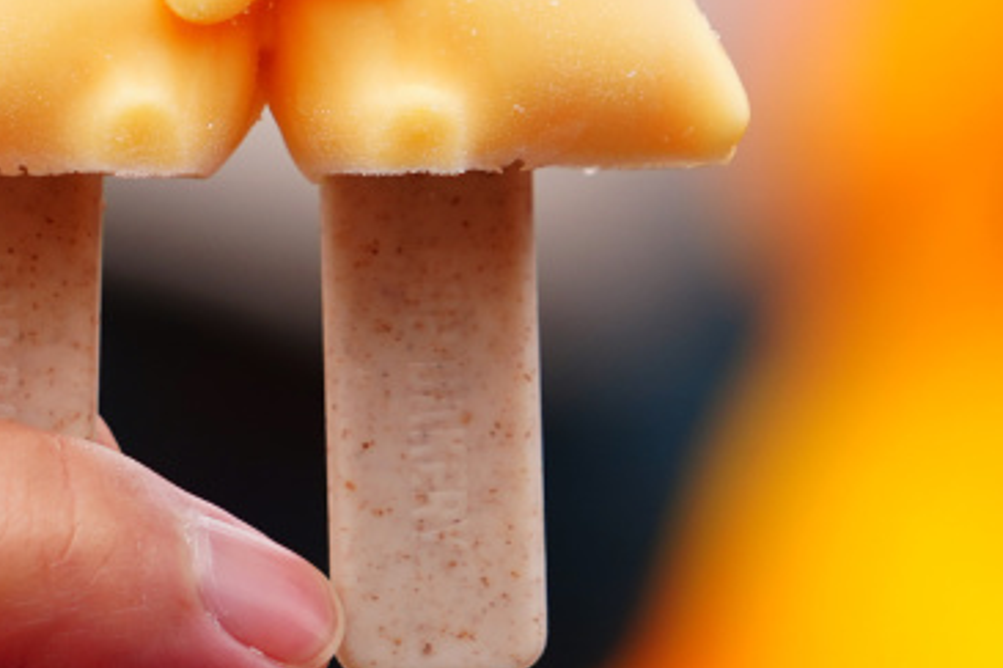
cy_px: -166
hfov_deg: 3.7
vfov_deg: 2.4
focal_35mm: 564
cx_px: 269
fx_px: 15706
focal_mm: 201
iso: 400
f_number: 6.3
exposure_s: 1/500
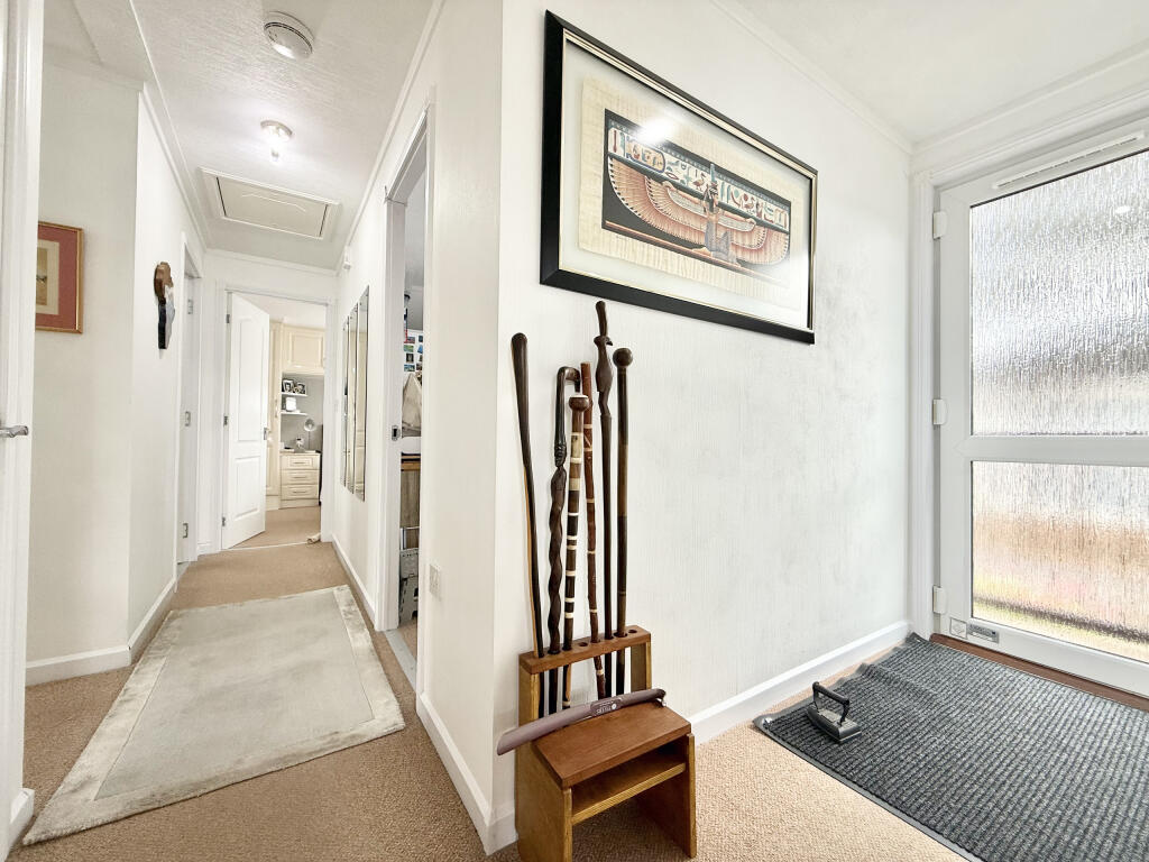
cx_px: 574
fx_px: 465
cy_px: 431
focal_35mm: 14
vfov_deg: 85.7
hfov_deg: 102.1
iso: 64
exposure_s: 1/101
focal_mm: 2.22
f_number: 2.2
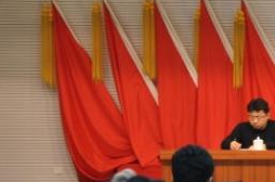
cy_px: 140
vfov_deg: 6.6
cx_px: 466
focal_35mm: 206
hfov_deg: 9.6
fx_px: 1570
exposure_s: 1/15
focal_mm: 34
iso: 640
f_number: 4.2
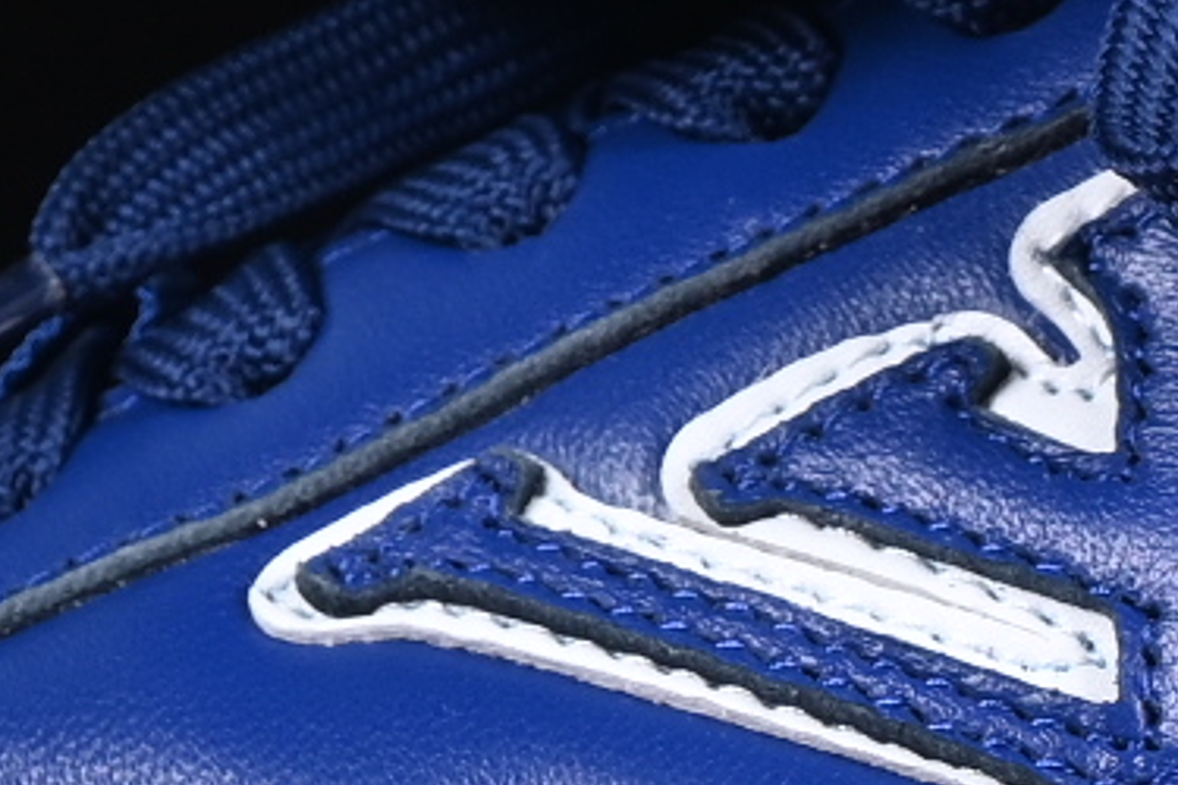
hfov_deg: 3.7
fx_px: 18225
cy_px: 97
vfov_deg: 2.5
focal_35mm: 557
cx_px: 1159
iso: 160
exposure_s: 1/60
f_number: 6.3
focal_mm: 50
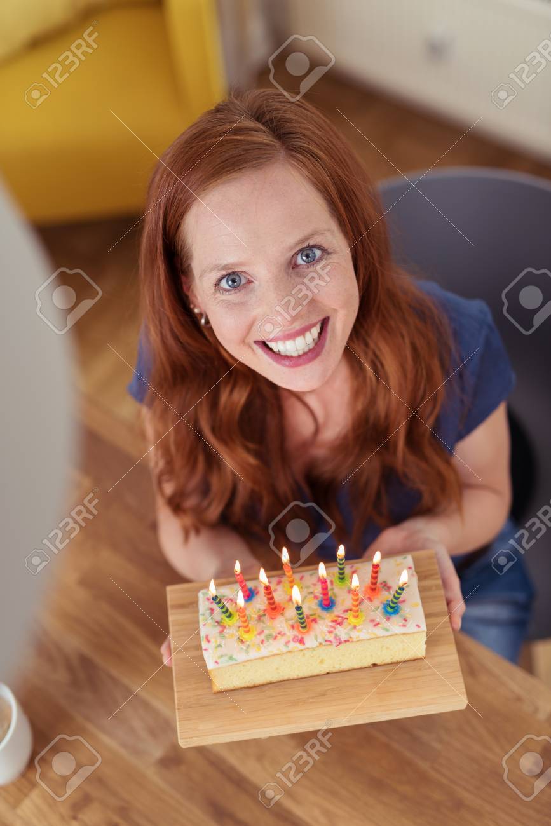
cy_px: 413
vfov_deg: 39.6
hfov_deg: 27.0
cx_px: 276
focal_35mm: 50
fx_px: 1148
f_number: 2.2
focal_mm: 50
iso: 80
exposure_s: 1/200
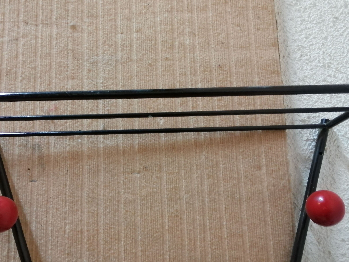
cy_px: 120
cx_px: 144
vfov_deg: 41.8
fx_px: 343
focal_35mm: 34
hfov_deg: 53.7
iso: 400
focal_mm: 3.46
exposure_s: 1/20
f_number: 1.8
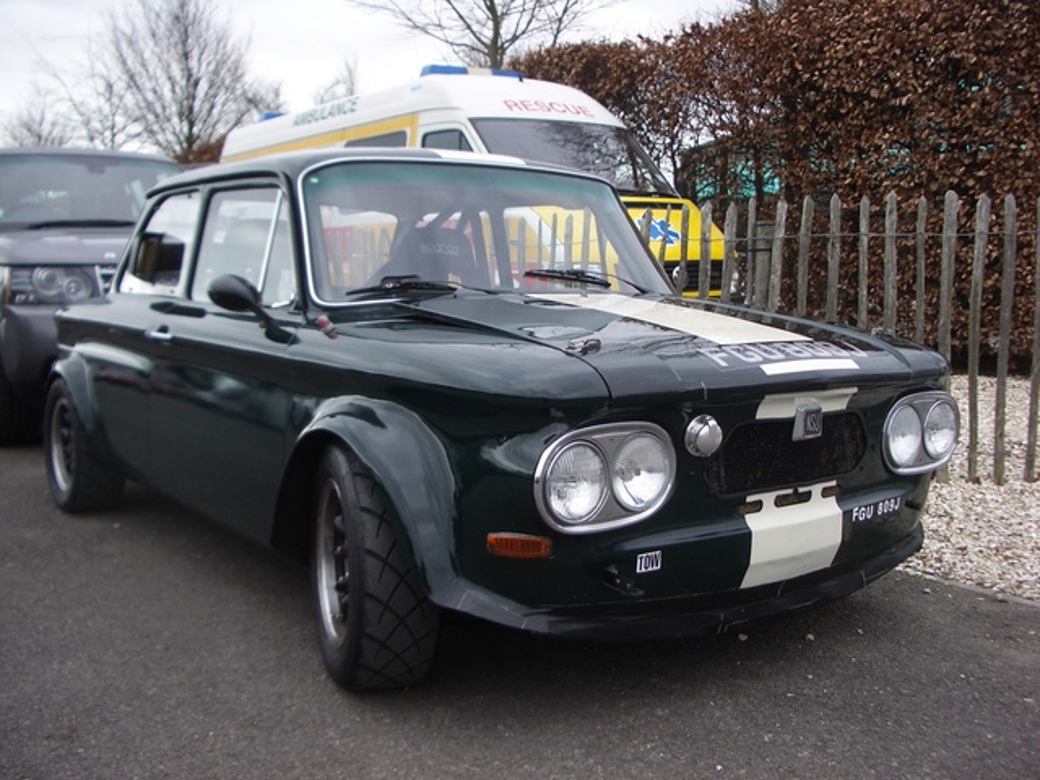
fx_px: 1052
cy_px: 390
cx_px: 520
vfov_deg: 40.7
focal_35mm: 35
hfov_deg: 52.6
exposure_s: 1/250
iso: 80
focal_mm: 5.8
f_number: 2.6
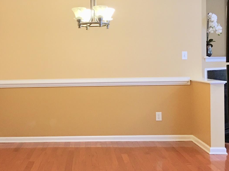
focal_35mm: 56
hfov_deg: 34.0
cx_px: 73
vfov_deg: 26.1
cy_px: 76
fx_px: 370
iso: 64
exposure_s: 1/15
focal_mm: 4.15
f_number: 2.2
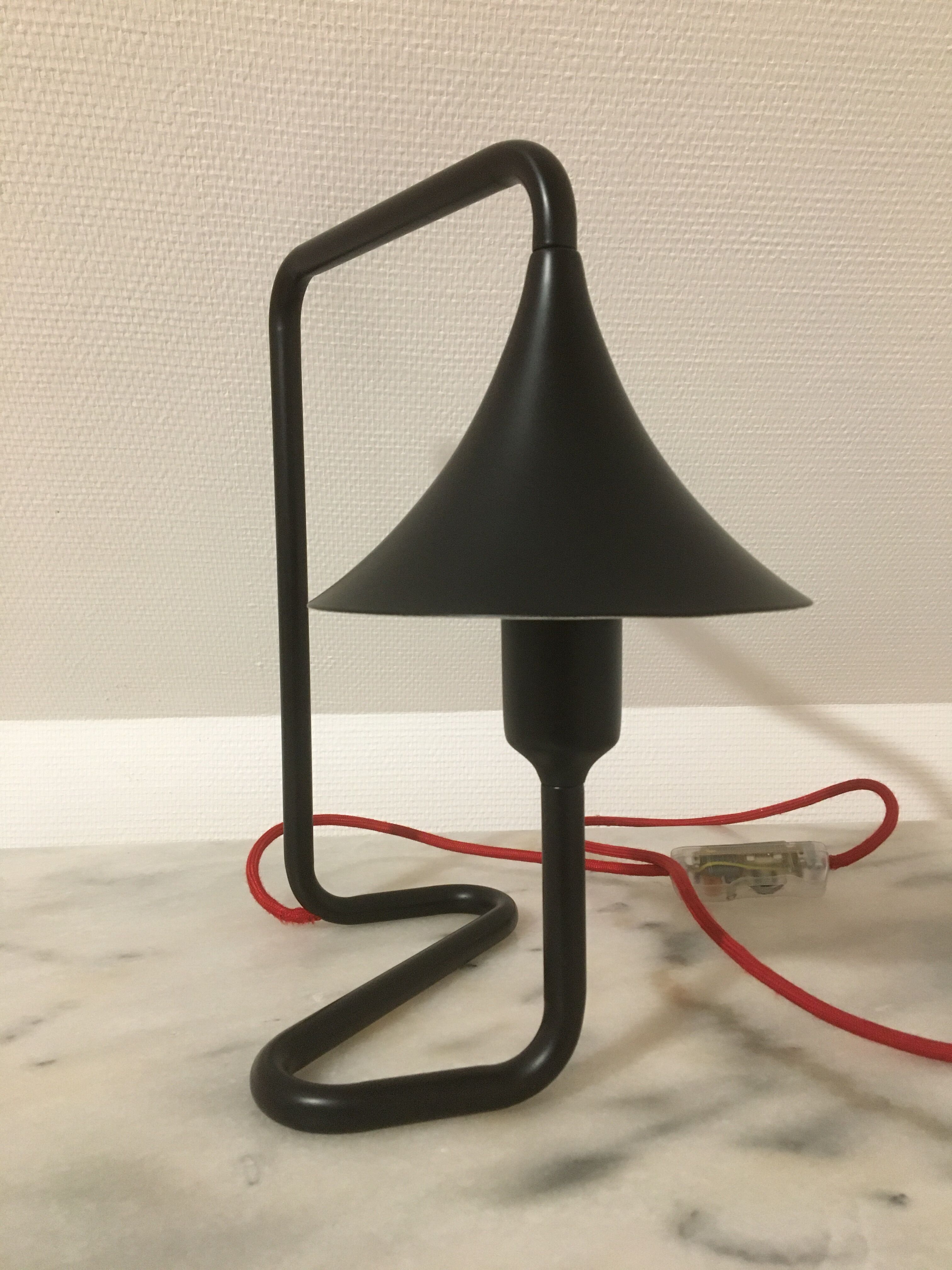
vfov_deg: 61.7
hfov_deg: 48.2
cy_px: 635
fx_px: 1063
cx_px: 476
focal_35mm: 29
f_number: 2.2
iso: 200
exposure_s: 1/17
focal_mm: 4.15
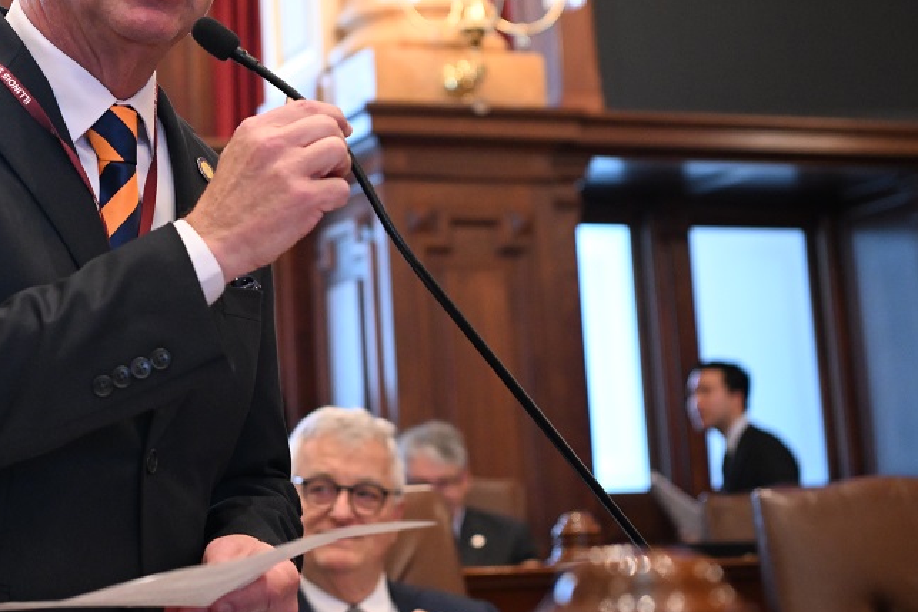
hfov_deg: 23.8
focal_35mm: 84
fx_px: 2142
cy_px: 151
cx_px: 158
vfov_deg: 16.2
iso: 3200
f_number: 3.5
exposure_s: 1/200
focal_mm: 45
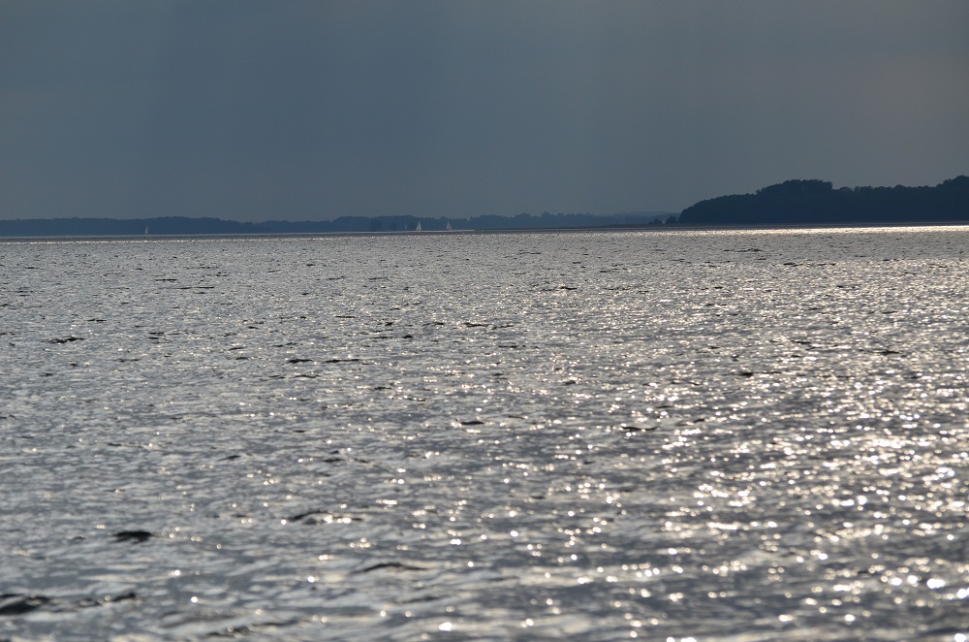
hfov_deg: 9.5
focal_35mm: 218
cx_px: 484
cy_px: 321
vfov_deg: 6.3
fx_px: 5841
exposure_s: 1/8000
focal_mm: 145
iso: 280
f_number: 4.8
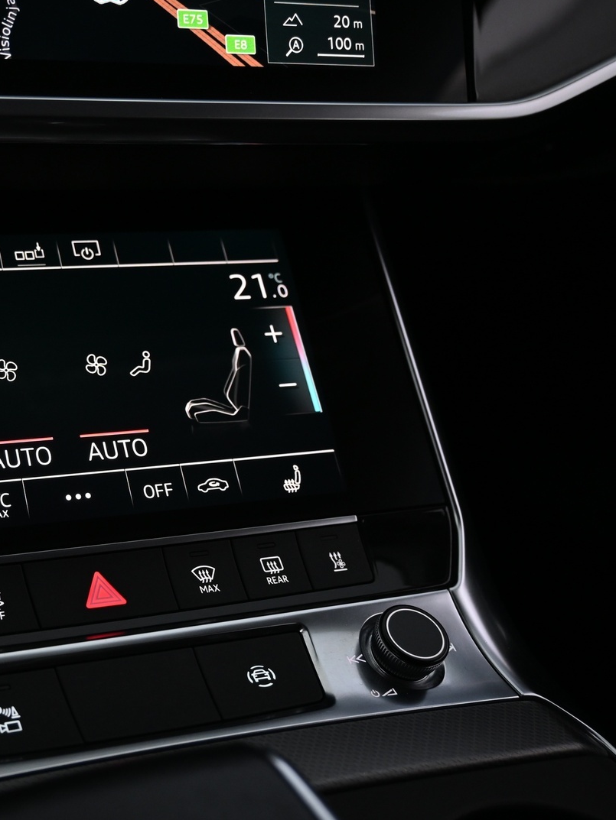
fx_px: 1085
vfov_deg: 41.5
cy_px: 409
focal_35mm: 46
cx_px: 30
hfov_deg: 30.0
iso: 800
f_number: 4
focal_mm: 21
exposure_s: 1/30
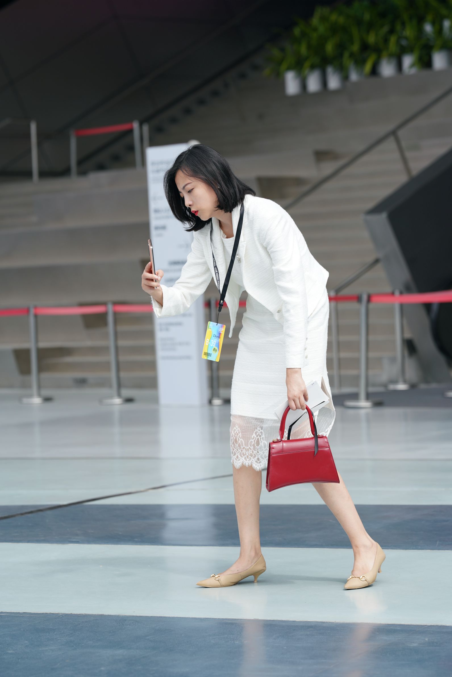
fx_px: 2541
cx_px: 226
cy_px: 338
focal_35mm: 135
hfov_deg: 10.2
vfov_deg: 15.2
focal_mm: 135
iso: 160
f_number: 4.5
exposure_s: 1/800
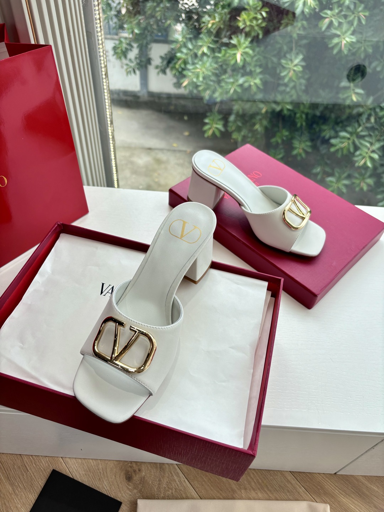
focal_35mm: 26
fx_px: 385
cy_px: 256
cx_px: 192
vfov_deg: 67.3
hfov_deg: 53.1
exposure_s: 1/927
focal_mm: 5.96
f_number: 1.6
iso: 50
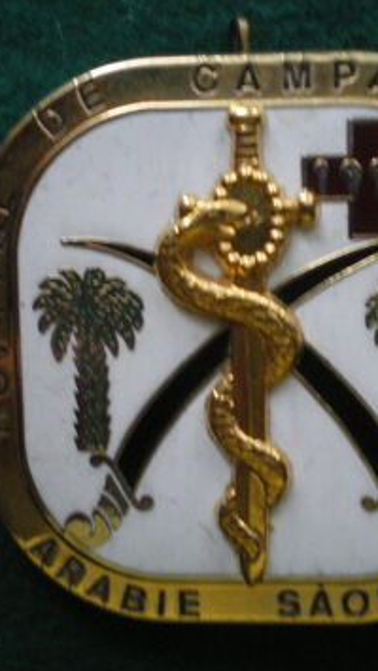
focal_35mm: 56
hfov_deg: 21.5
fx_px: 997
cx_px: 214
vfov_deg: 37.2
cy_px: 335
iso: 400
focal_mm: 6.3
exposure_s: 1/15
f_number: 3.1
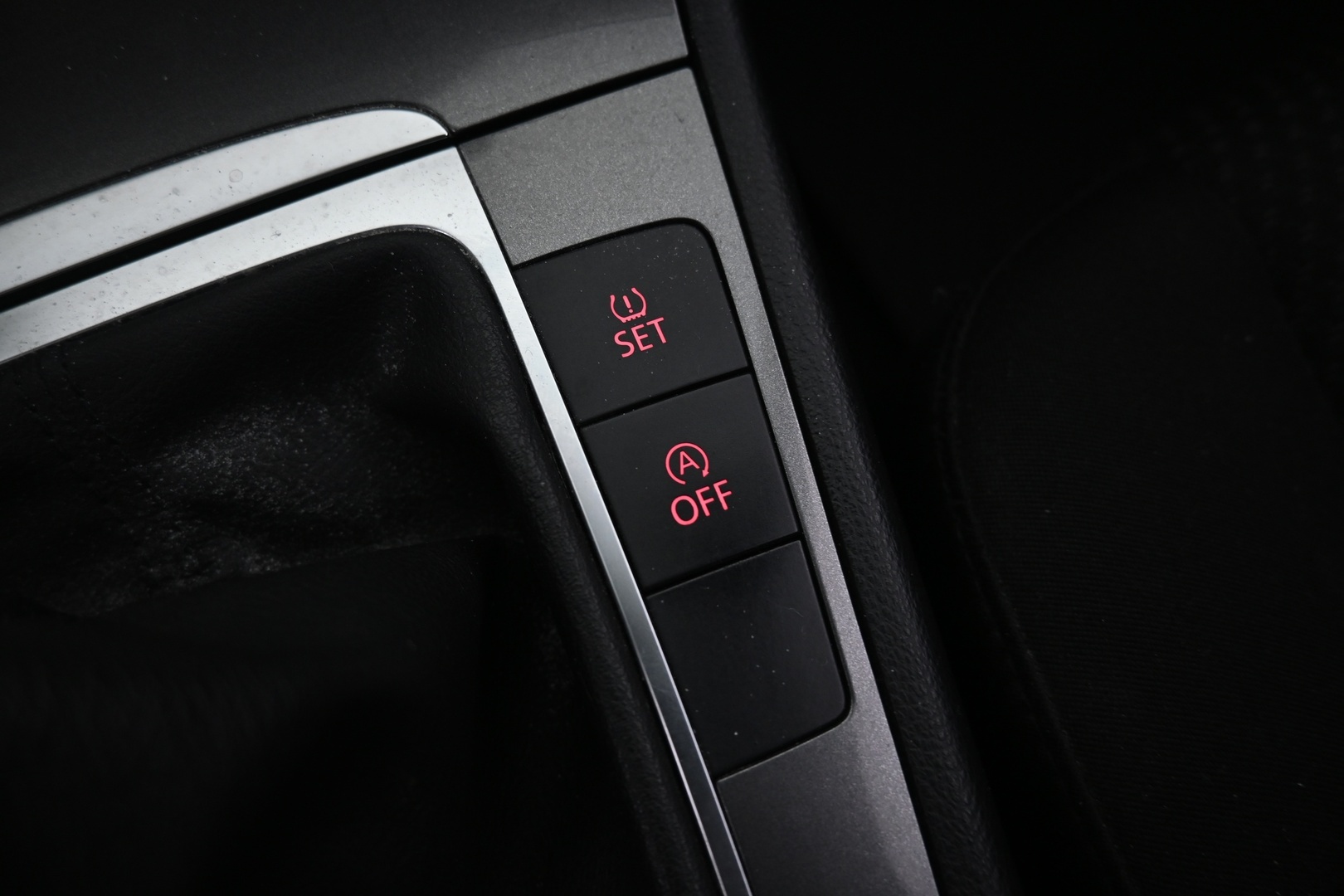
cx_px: 672
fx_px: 896
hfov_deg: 73.7
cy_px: 448
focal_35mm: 24
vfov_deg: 53.1
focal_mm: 16
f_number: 3.5
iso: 640
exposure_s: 1/25
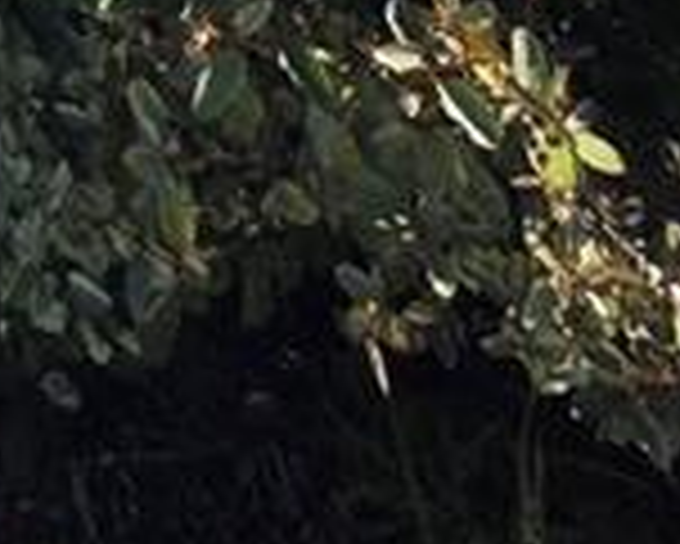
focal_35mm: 101
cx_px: -712
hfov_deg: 15.1
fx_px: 2034
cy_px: -1466
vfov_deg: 8.9
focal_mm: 2.2
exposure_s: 1/2378
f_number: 1.9
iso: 40
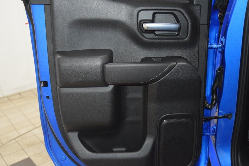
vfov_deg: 34.6
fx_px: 266
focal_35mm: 39
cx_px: 126
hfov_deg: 50.1
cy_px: 85
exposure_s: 1/125
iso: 3200
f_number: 3.8
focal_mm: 25
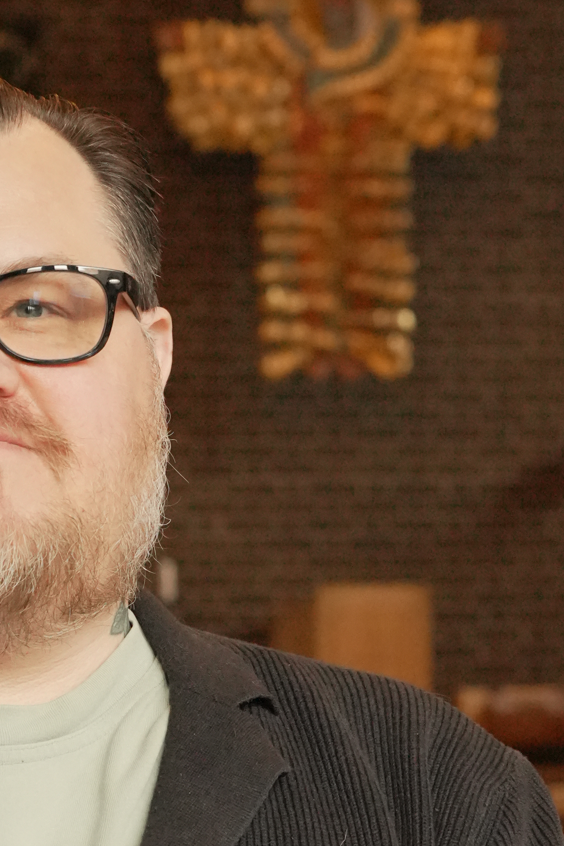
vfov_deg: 14.3
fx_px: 3342
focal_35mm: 142
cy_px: 789
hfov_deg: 9.6
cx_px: -40
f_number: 4
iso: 5000
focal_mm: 39
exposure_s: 1/250
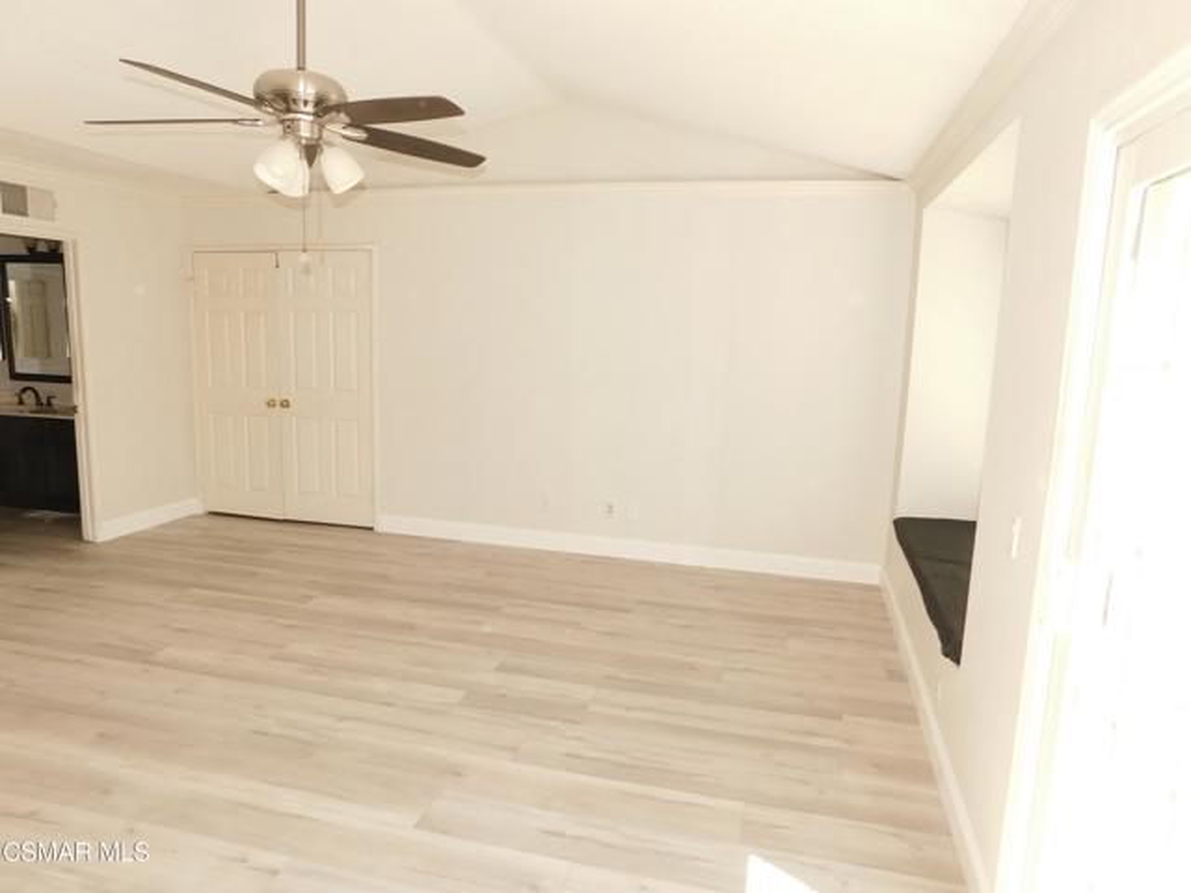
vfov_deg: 58.9
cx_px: 596
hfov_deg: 73.9
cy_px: 446
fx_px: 791
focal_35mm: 23
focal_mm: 4
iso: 125
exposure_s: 1/80
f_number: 3
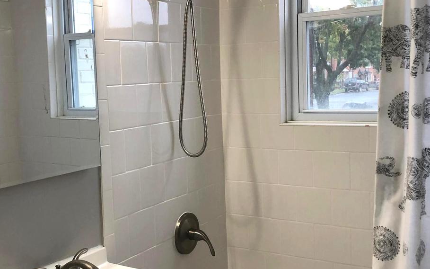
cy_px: 133
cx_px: 190
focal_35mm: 47
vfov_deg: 27.4
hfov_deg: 42.6
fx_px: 551
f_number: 1.8
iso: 25
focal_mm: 3.99
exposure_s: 1/30
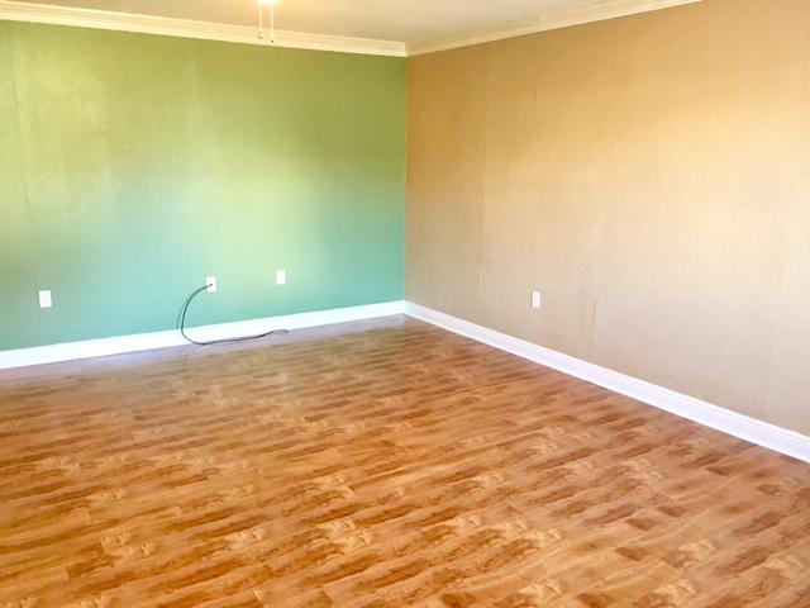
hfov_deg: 61.7
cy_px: 304
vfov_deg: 48.2
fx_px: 679
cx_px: 405
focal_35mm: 29
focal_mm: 4.15
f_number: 2.2
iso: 80
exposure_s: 1/10
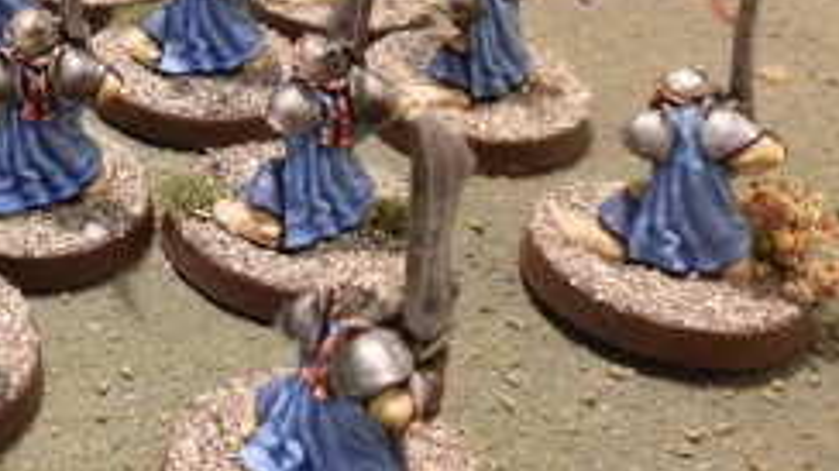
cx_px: 38
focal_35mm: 67
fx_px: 1490
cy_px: -14
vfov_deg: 17.5
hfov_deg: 29.7
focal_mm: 5
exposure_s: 1/60
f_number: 3.1
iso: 400
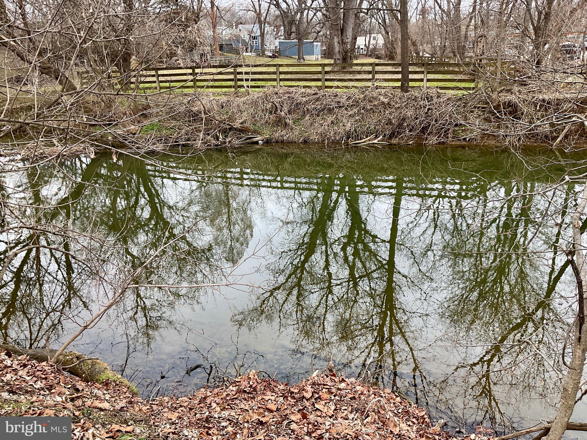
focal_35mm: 29
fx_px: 492
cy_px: 220
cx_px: 294
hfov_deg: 61.7
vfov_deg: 48.2
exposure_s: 1/145
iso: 16
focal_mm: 3
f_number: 1.8
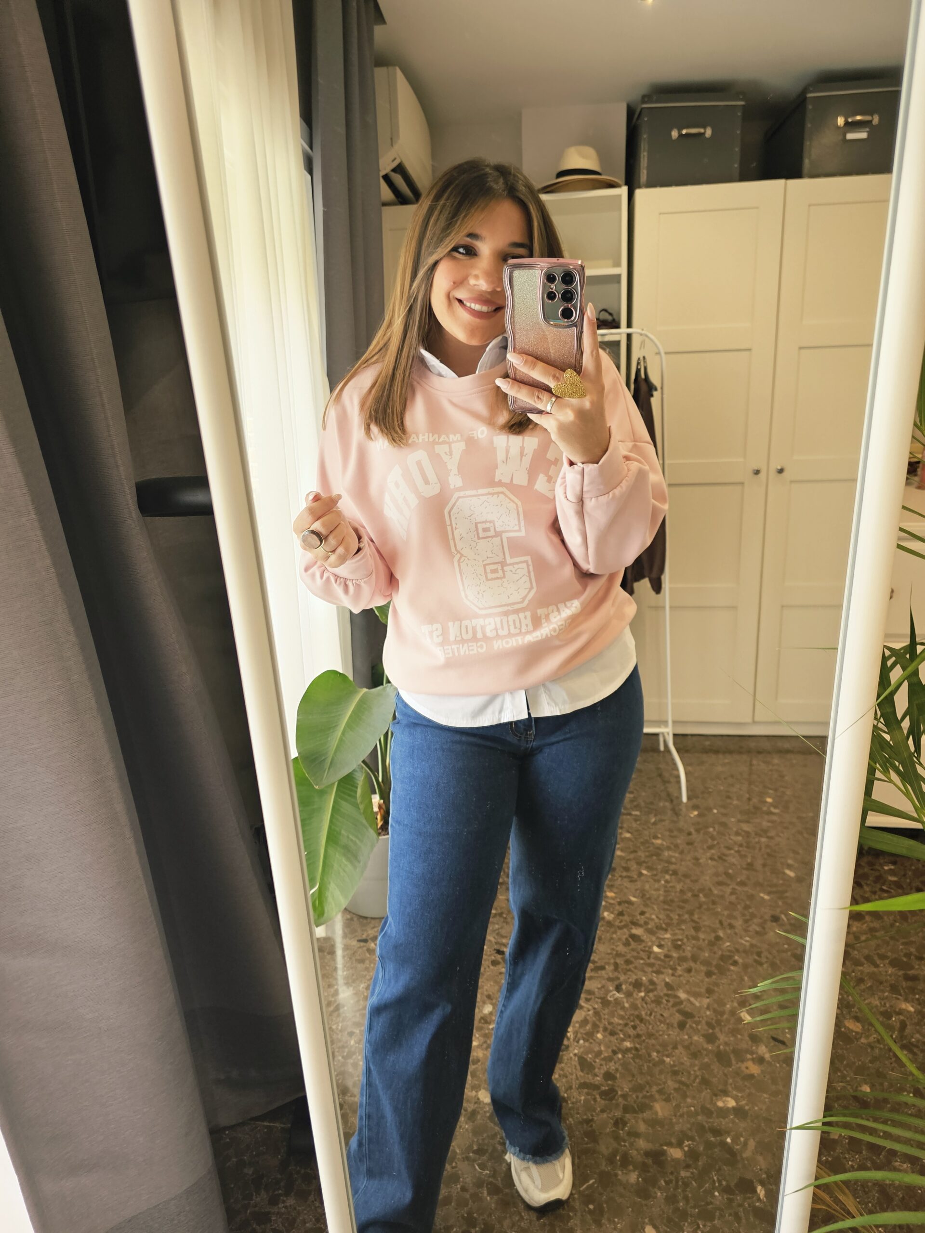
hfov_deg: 58.9
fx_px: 819
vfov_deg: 73.9
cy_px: 616
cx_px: 462
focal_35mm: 23
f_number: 1.7
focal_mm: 6.3
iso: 160
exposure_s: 1/190
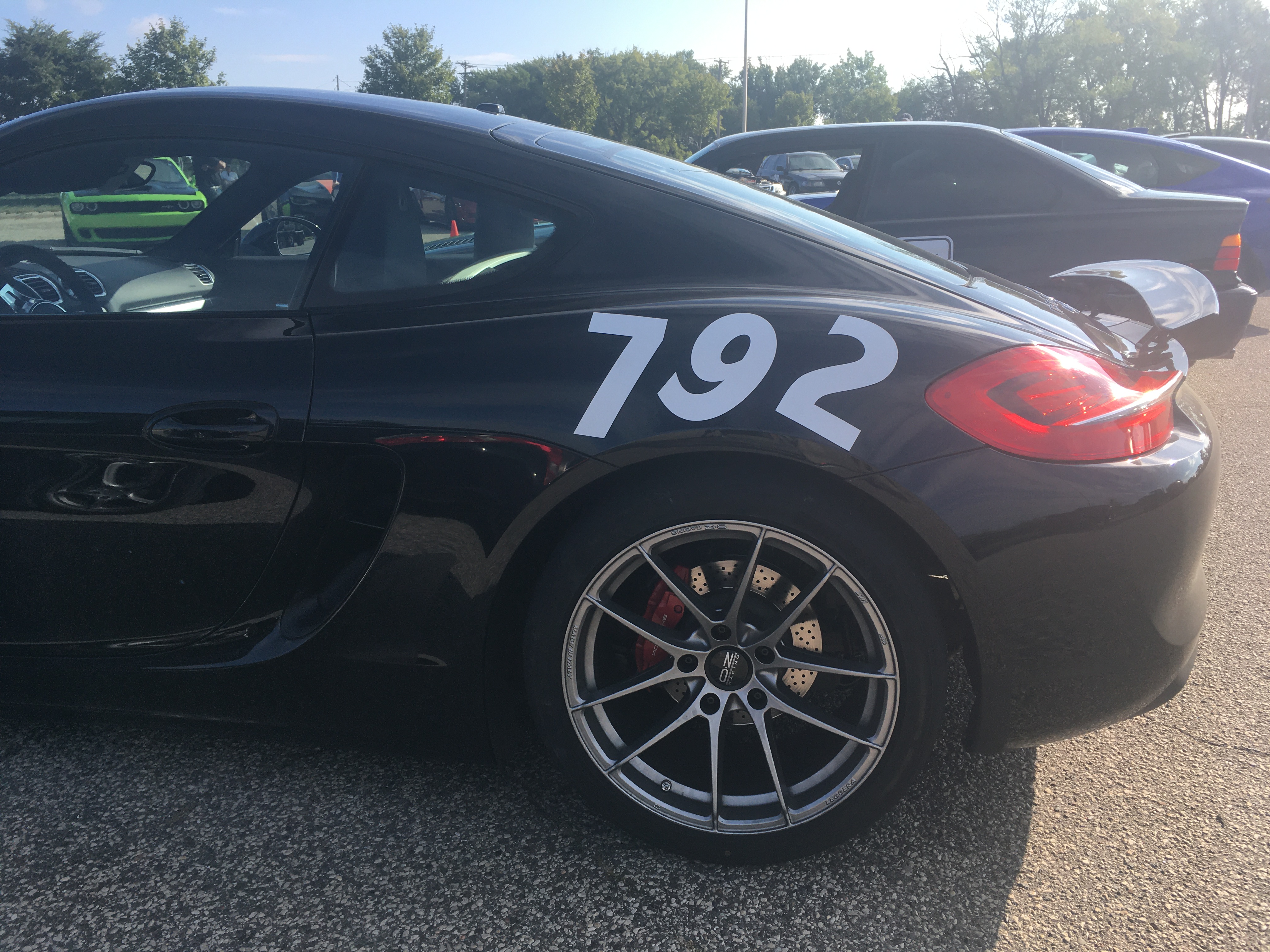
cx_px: 635
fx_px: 1064
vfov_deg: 48.2
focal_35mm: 29
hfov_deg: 61.7
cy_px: 476
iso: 25
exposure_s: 1/845
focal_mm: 4.15
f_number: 2.2
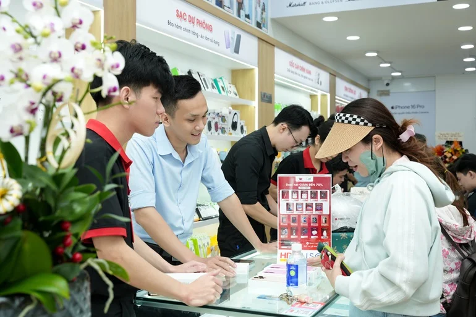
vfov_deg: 30.8
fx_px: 576
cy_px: 158
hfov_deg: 44.9
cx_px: 238
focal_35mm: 44
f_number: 5.6
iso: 800
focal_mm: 43.6
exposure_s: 1/200
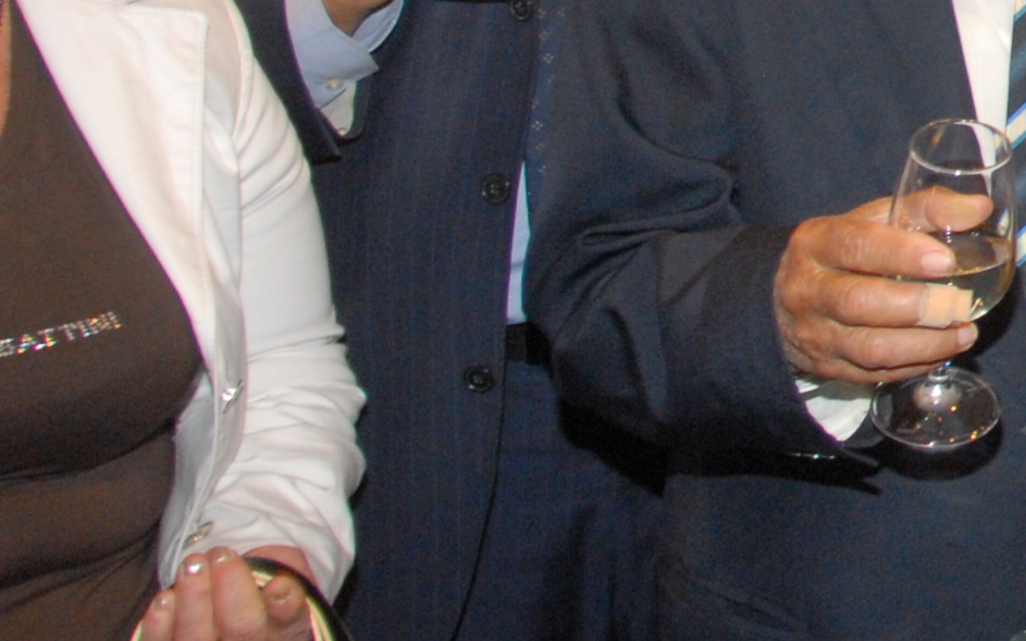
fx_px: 2460
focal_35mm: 88
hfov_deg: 18.1
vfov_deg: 14.1
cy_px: -251
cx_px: 1902
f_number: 5
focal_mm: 14
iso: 640
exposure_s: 1/100
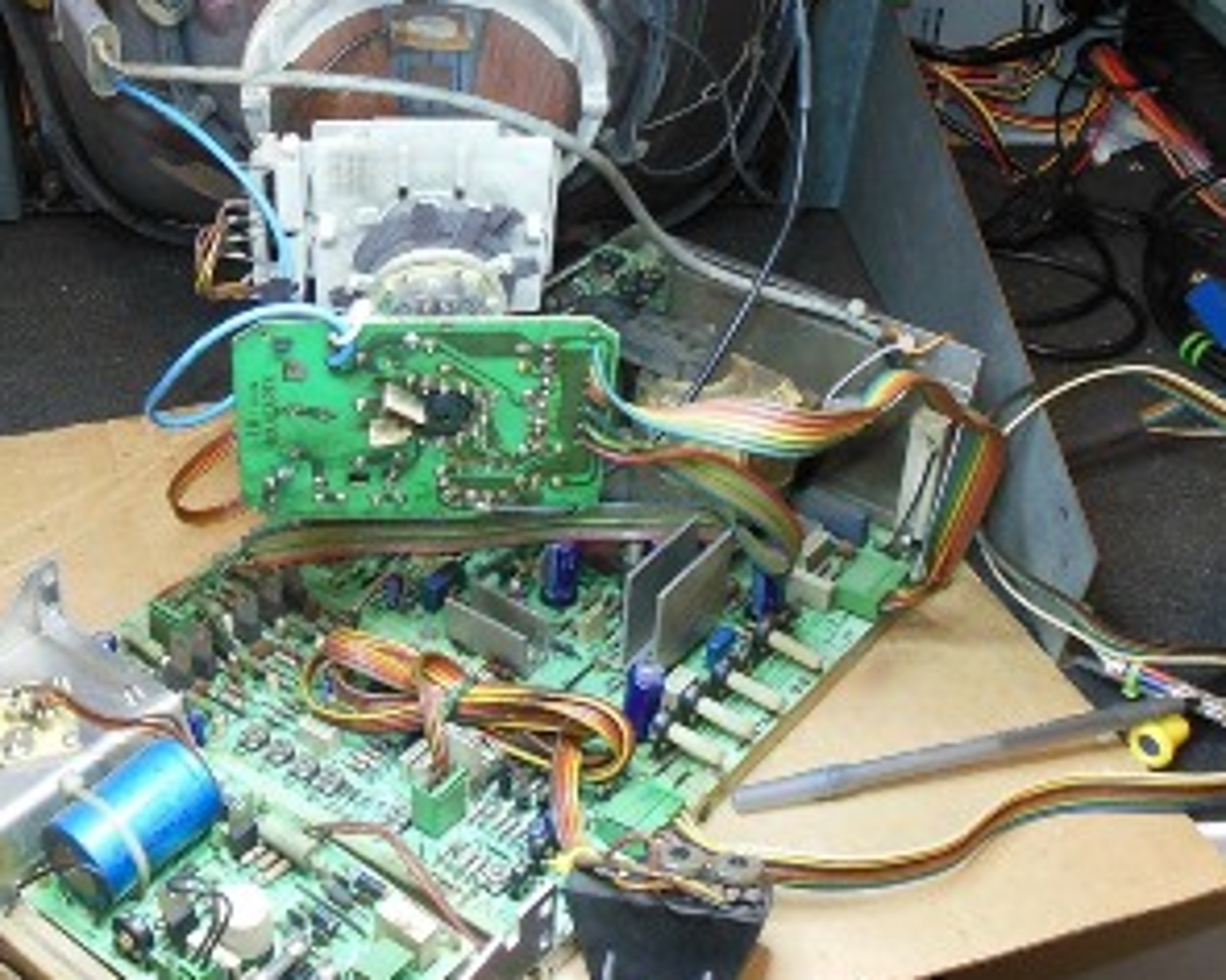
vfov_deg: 40.1
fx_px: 1343
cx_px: 515
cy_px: 540
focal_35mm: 37
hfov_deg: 48.9
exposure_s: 1/30
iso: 400
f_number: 3.2
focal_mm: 4.5
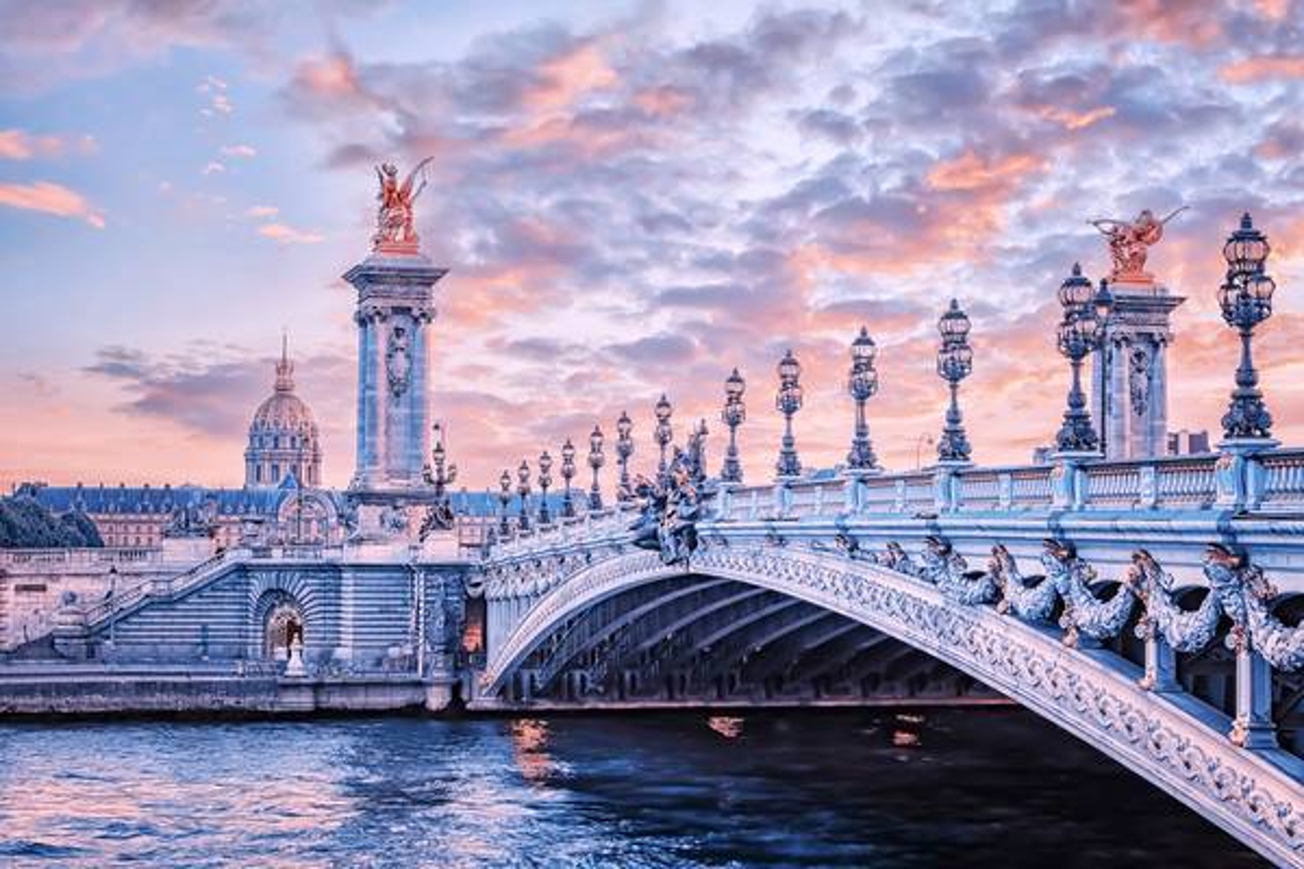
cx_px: 652
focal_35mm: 62
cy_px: 434
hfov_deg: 32.4
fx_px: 2246
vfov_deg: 21.9
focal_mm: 62
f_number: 9
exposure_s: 1/2
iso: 64
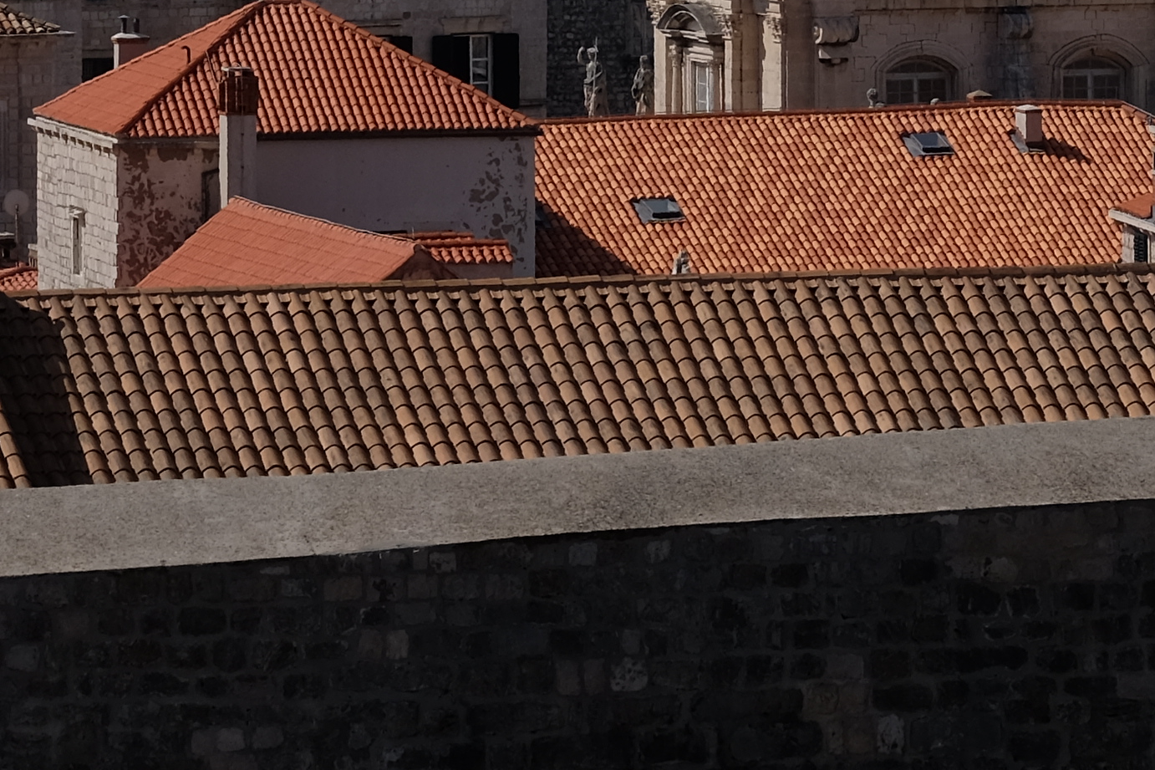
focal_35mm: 411
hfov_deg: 5.0
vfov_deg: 3.3
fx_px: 13184
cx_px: 428
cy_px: -588
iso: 200
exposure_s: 1/420
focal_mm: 77.3
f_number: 11
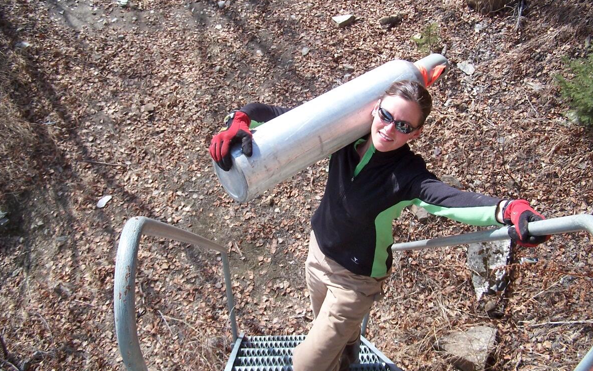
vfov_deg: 31.3
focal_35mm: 41
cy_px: 185
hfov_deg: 48.2
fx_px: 663
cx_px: 301
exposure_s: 1/500
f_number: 2.8
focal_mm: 6.3
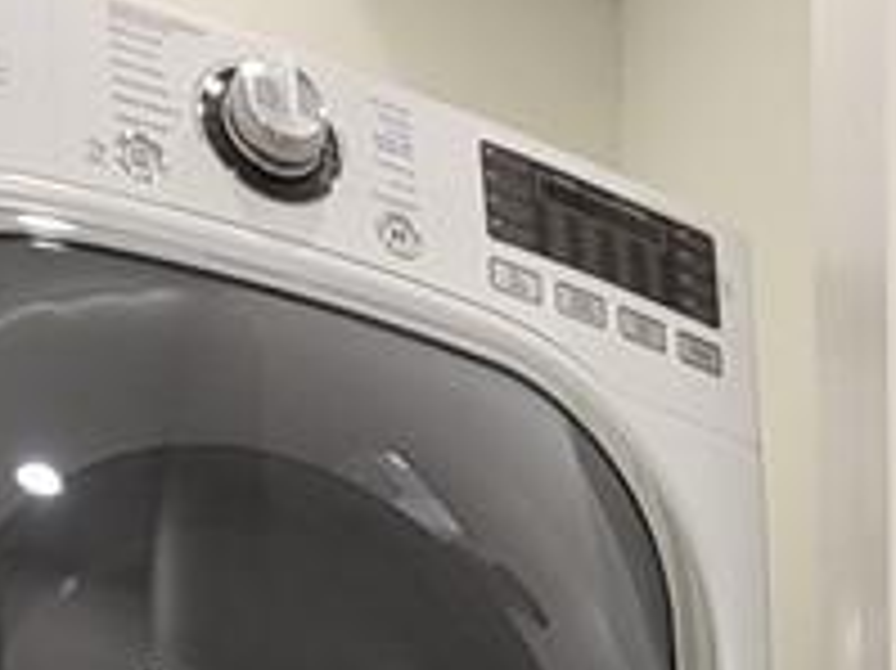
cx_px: 594
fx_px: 1733
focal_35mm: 67
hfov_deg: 28.8
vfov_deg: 15.0
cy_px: 1542
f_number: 2.2
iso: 200
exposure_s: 1/59
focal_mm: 1.74
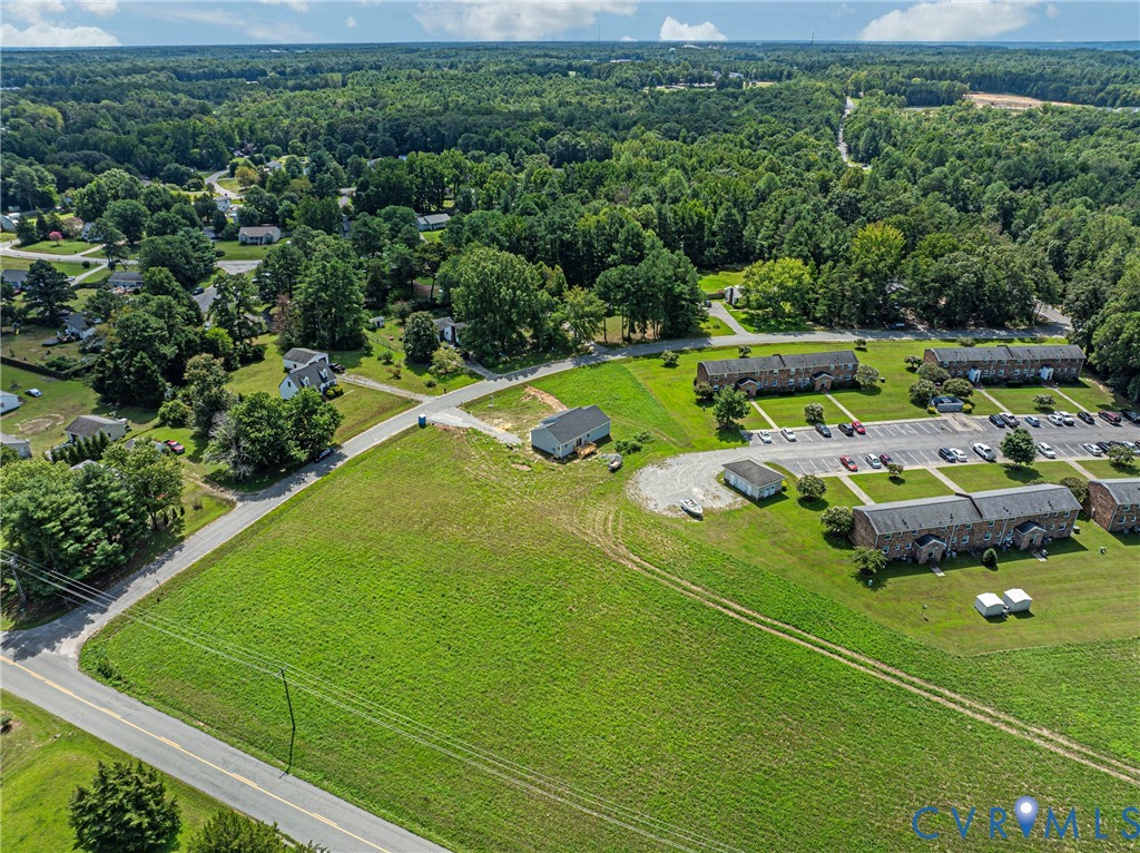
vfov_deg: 56.7
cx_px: 570
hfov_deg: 71.6
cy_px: 426
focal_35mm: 24
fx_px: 790
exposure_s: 1/60
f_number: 3.2
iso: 100
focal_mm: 12.29
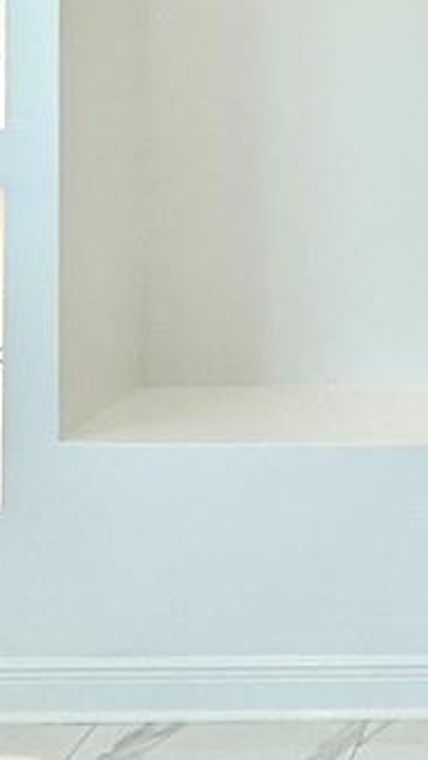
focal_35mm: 74
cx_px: 686
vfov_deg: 27.6
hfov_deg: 14.9
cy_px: 81
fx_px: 1491
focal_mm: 2.22
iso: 50
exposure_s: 1/120
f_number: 2.2
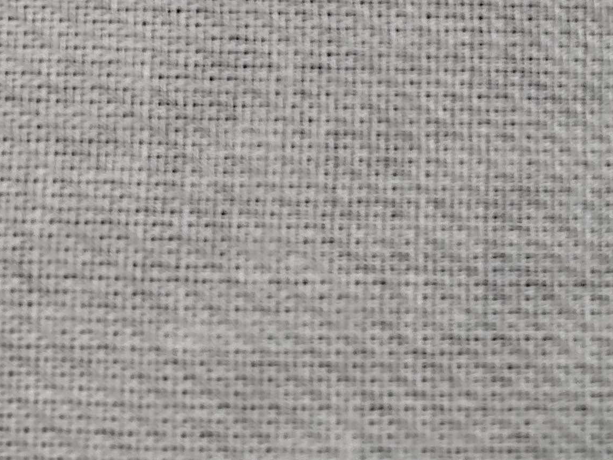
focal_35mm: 74
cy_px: -136
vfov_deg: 18.5
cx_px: 464
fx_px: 1310
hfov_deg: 26.0
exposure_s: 1/50
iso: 160
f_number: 2
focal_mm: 2.78
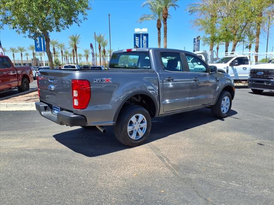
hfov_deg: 65.3
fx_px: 214
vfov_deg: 51.4
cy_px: 102
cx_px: 137
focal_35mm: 27
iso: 40
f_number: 1.9
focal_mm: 3.58
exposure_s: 1/1429
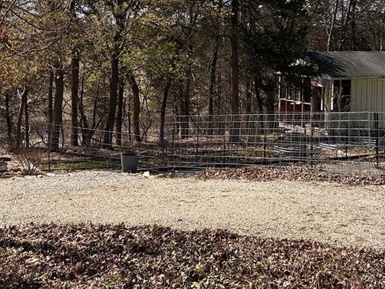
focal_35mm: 53
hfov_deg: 36.2
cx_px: 189
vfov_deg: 27.2
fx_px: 590
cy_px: 73
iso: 50
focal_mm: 5.7
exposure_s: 1/3831
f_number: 1.5
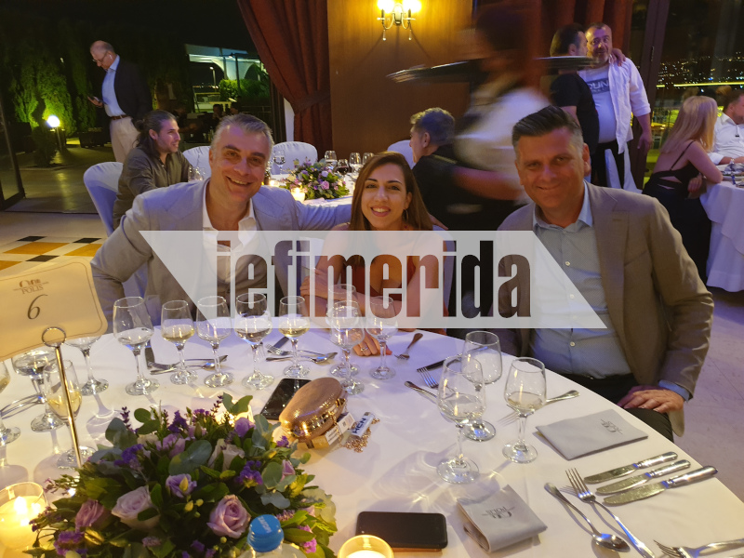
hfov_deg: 67.3
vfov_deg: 53.1
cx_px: 372
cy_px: 279
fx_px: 559
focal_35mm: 26
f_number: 1.5
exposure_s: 1/10
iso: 250
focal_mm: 4.3
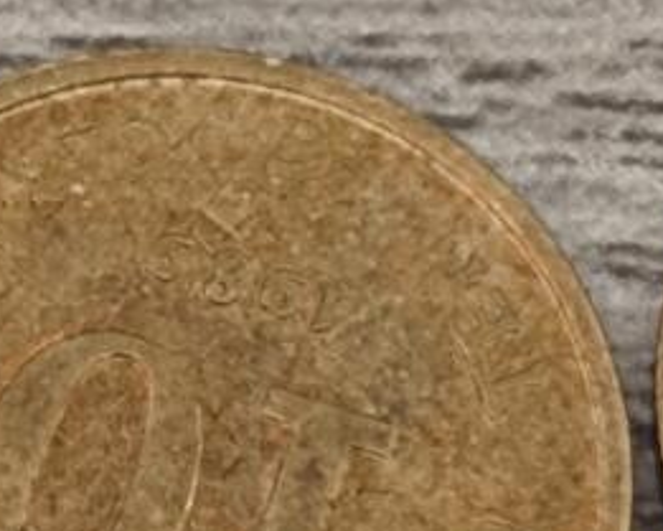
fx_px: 7714
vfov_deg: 3.9
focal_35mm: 393
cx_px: 643
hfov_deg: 4.9
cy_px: 396
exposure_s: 1/50
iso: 500
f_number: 1.9
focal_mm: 8.7
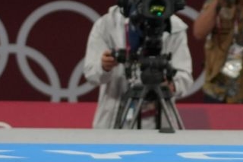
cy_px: -94
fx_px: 3987
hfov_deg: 3.5
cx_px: 425
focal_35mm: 591
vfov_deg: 2.3
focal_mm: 70
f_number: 2.8
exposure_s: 1/1000
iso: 500
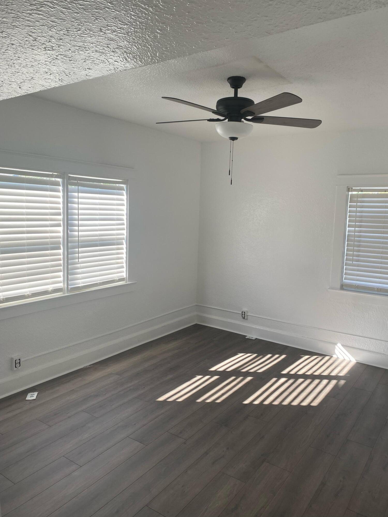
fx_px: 389
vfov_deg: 67.3
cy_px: 258
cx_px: 194
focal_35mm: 26
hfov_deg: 53.1
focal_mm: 4.25
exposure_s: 1/130
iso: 32
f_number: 1.8
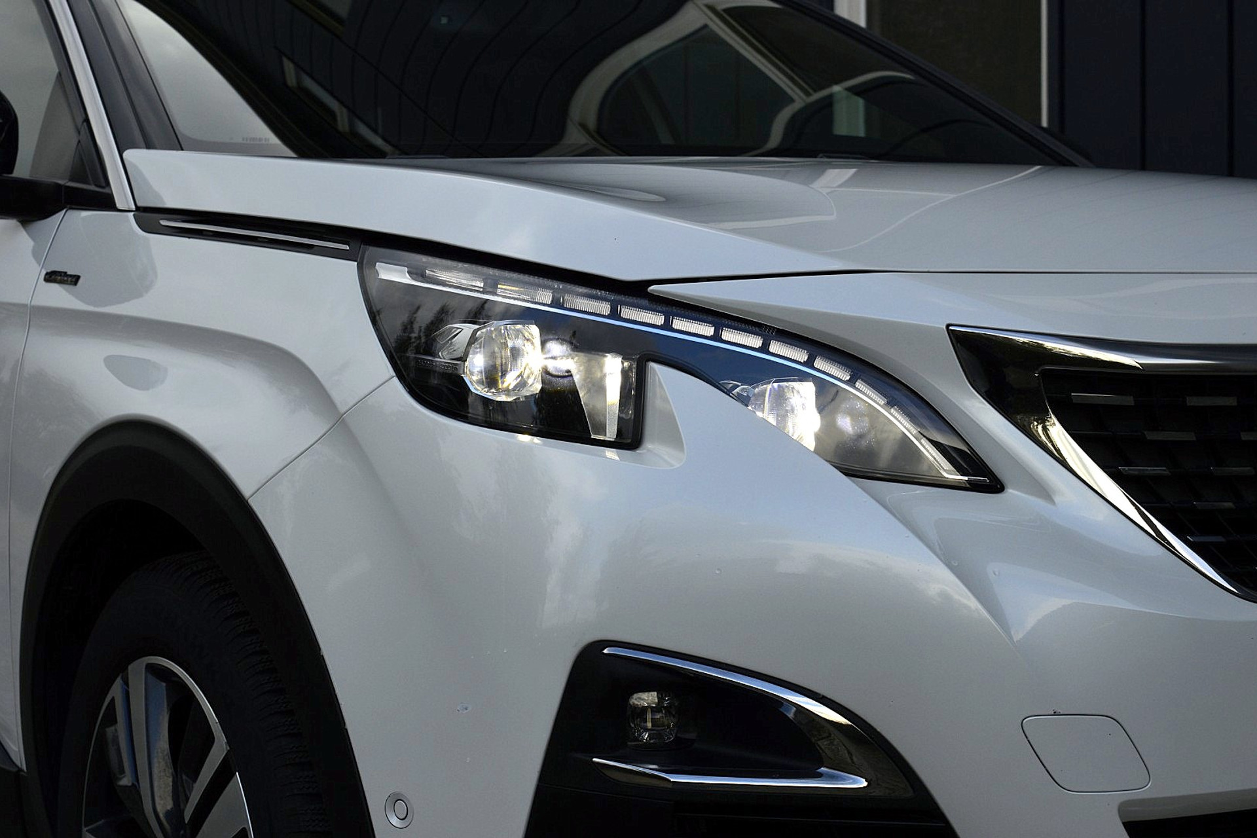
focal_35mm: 69
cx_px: 628
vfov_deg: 19.7
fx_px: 2409
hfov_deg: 29.2
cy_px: 419
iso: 400
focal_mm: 46
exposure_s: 1/320
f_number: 10
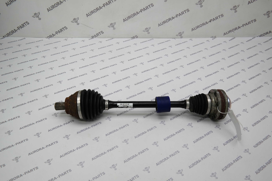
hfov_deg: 67.4
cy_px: 90
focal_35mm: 27
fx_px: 204
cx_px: 136
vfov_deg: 47.9
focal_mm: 18
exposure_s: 1/80
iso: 100
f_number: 3.5
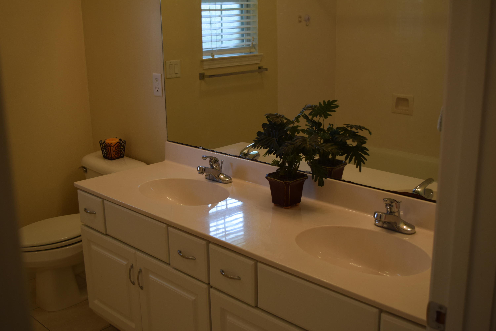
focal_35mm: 40
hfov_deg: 47.9
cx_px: 248
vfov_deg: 33.0
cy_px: 166
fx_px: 558
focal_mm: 27
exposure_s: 1/100
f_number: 5
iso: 400
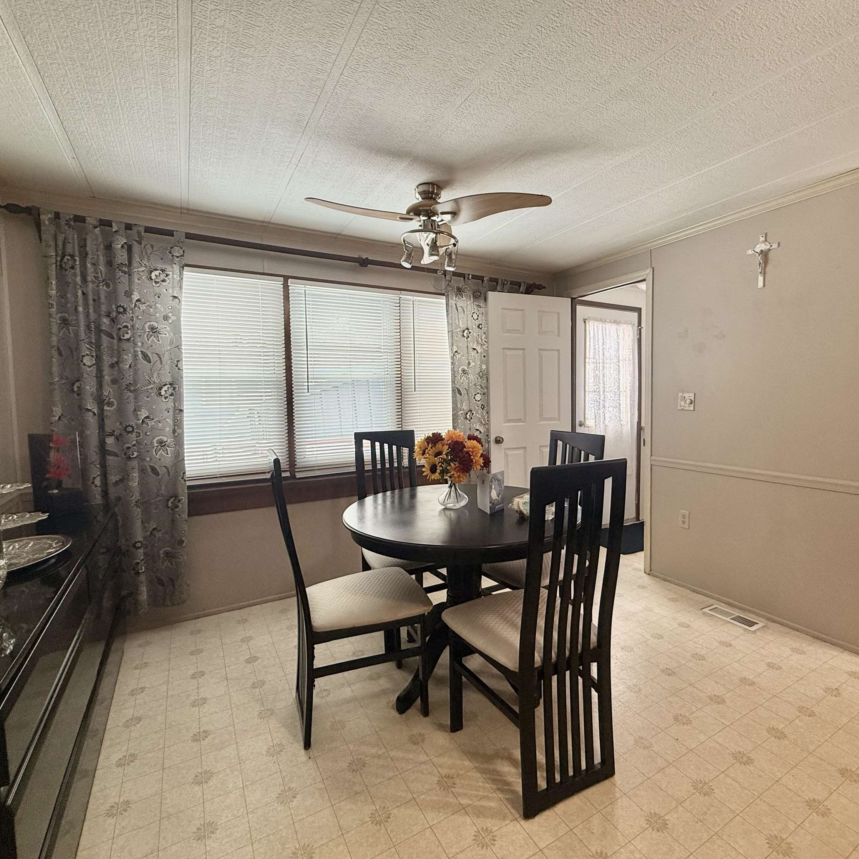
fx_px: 477
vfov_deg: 84.0
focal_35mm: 17
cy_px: 425
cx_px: 470
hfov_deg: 83.7
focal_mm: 2.22
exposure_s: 1/120
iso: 125
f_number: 2.2
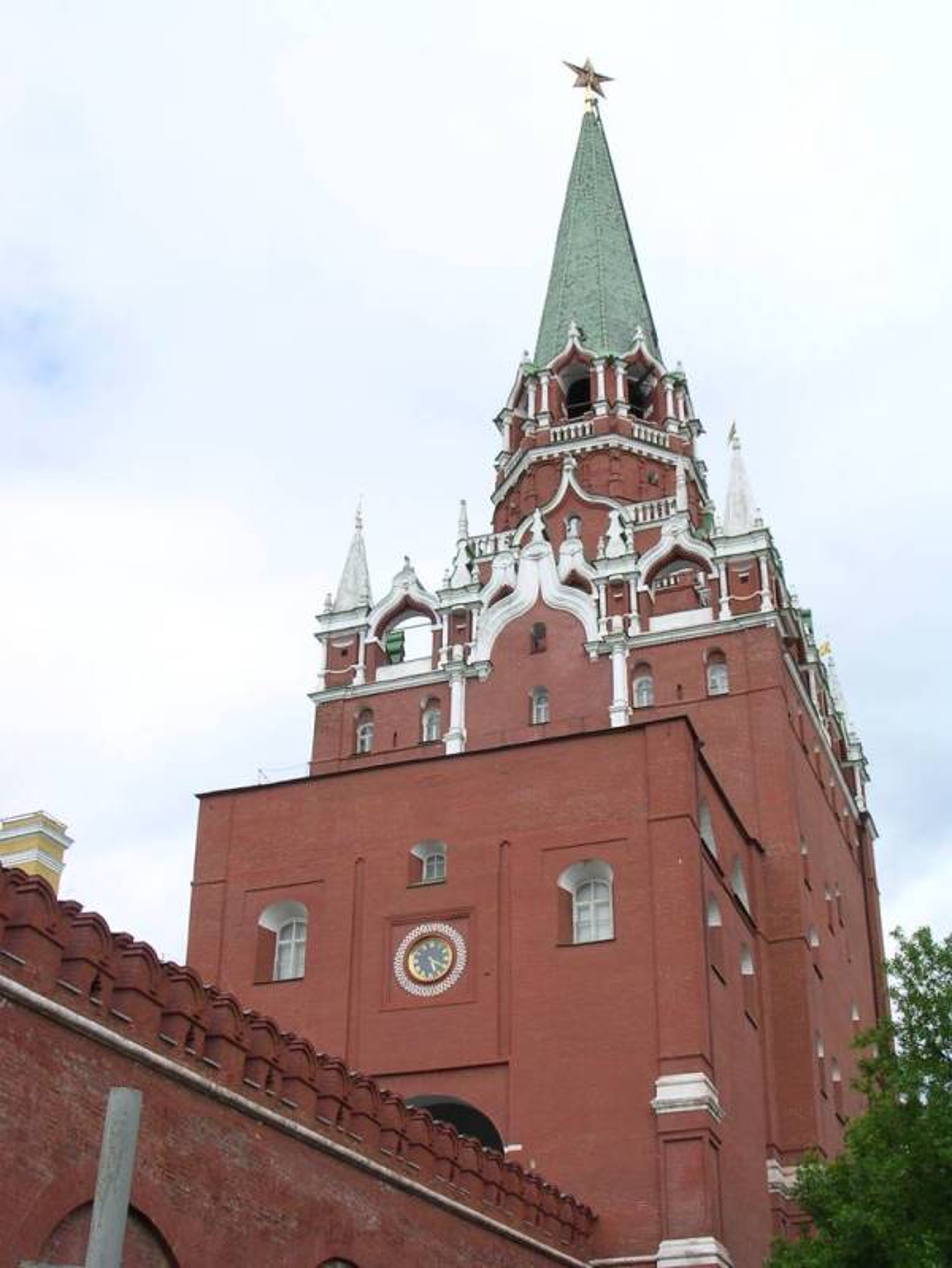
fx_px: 1685
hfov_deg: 31.5
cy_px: 634
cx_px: 476
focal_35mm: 46
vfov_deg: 41.2
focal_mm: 7.1
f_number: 6.1
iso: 100
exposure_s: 1/139
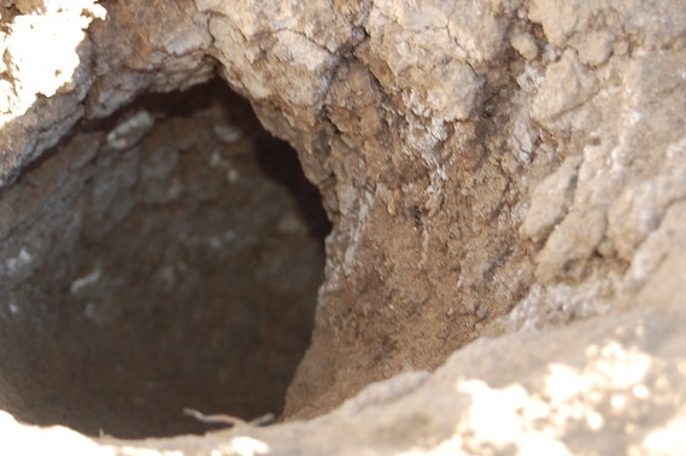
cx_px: 175
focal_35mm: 135
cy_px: 231
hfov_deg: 15.1
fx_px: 2570
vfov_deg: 10.1
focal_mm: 50
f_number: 5.6
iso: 400
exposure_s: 1/125
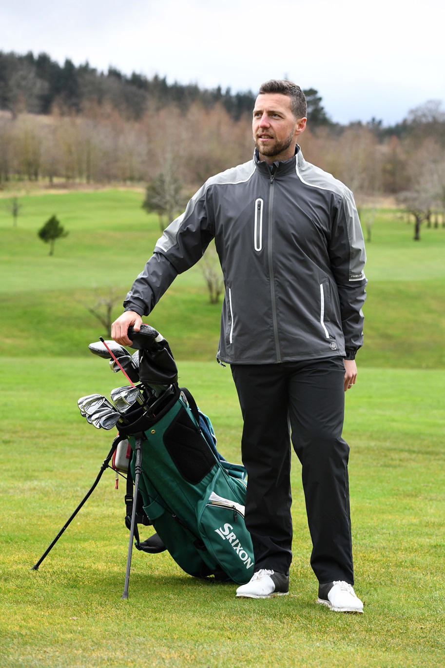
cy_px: 334
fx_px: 2039
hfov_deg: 12.5
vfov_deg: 18.6
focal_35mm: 110
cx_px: 222
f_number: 7.1
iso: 1600
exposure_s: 1/320
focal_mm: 110
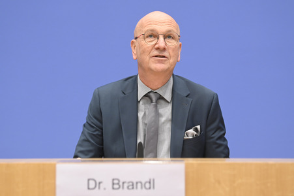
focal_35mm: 86
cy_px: 98
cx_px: 147
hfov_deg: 23.7
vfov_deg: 15.9
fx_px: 702
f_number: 4.5
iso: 2500
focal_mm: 86
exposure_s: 1/320
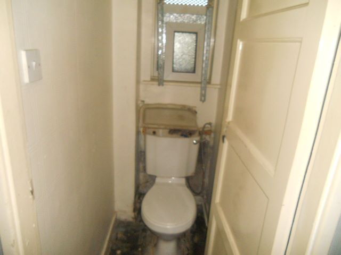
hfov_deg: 65.3
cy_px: 128
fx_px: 266
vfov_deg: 51.4
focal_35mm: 27
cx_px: 170
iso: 500
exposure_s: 1/25
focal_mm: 4.9
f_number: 8
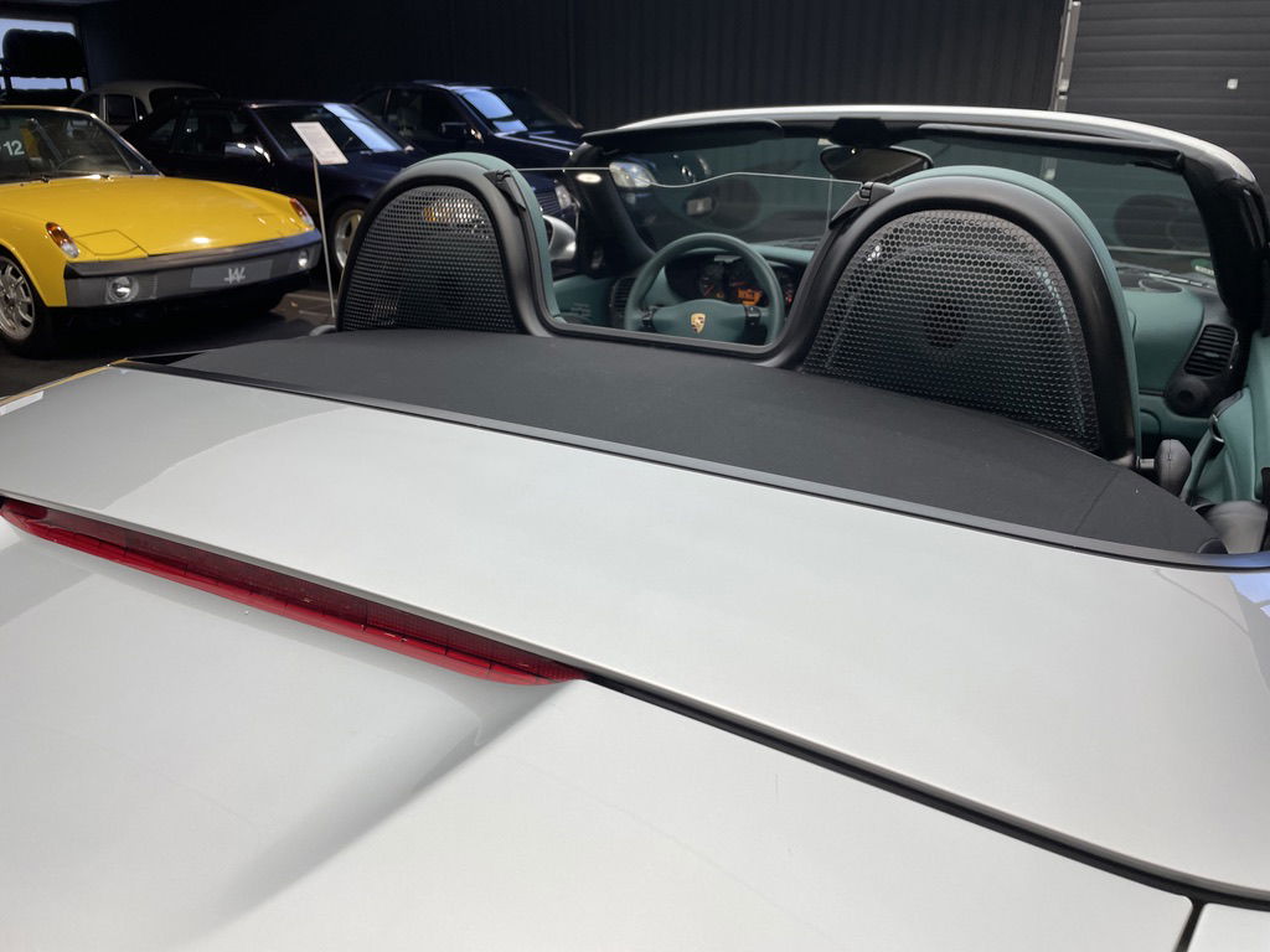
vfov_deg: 53.1
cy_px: 476
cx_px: 635
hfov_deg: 67.3
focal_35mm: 26
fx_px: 954
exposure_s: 1/100
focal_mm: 4.2
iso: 32
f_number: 1.6
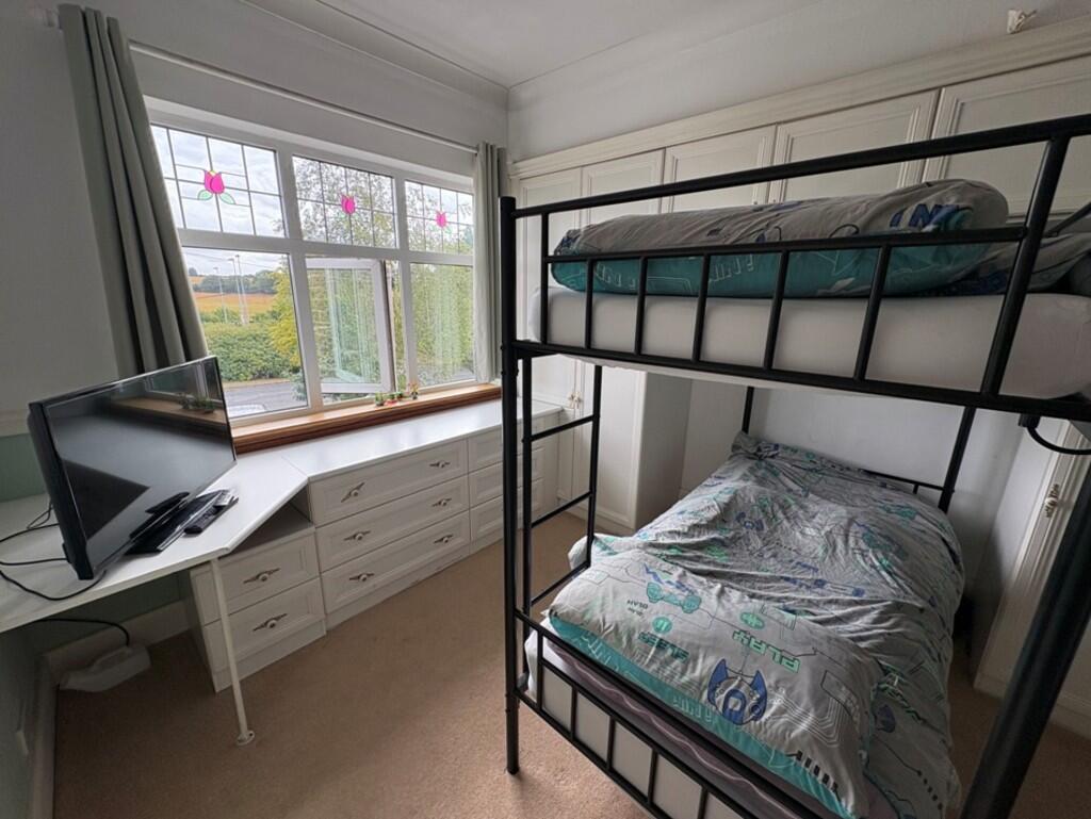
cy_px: 410
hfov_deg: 102.0
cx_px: 546
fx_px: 441
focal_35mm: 14
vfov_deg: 85.7
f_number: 2.2
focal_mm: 2.22
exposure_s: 1/168
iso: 64
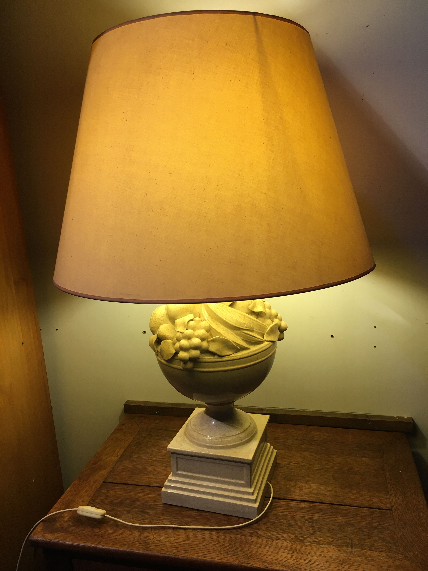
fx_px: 478
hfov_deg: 48.2
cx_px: 214
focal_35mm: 29
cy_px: 286
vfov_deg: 61.7
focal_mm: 4.15
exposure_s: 1/33
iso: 80
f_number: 2.2
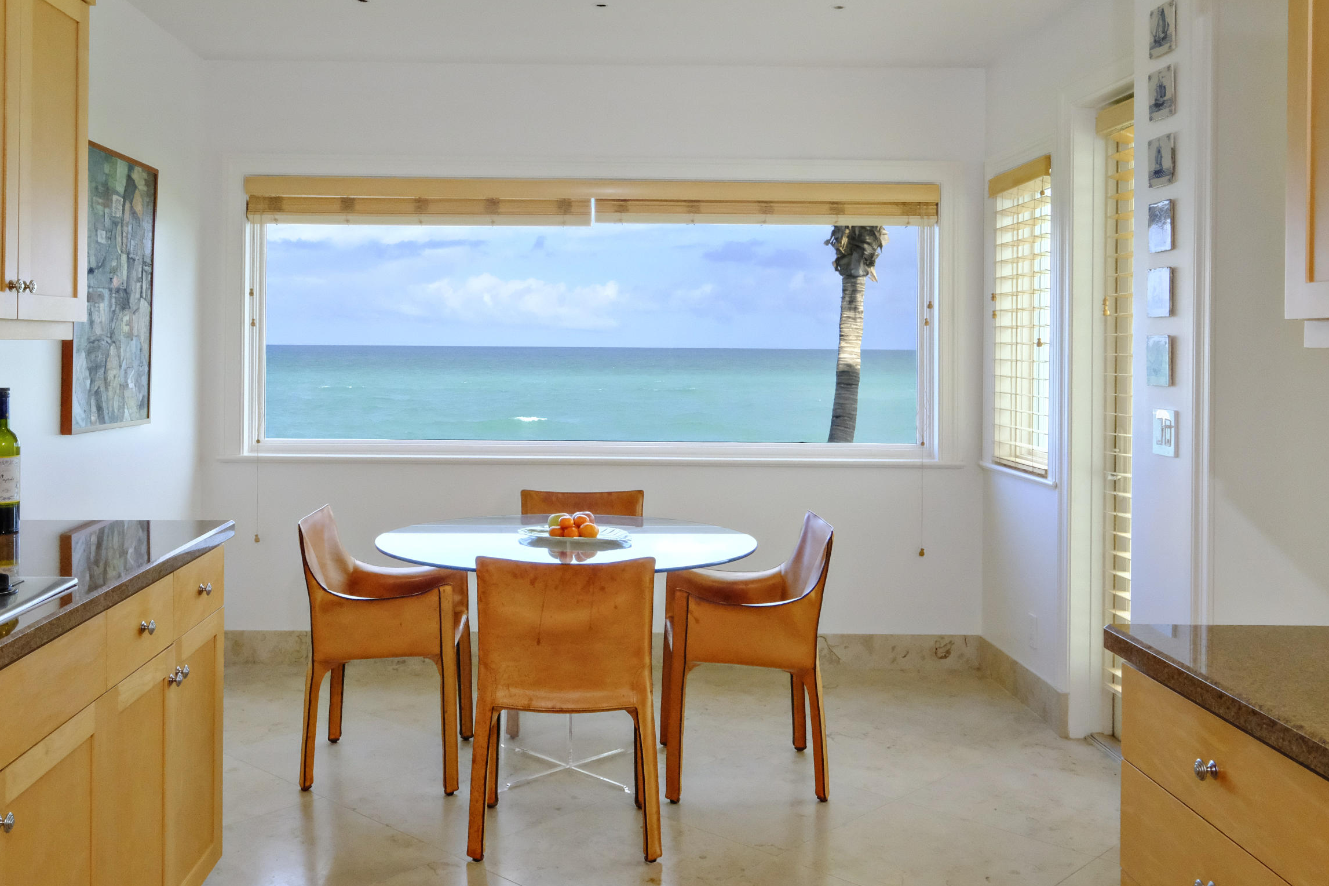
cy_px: 332
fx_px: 1255
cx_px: 587
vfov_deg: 38.6
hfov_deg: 55.7
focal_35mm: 34
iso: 4000
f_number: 11
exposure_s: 1/1000
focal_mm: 17.4
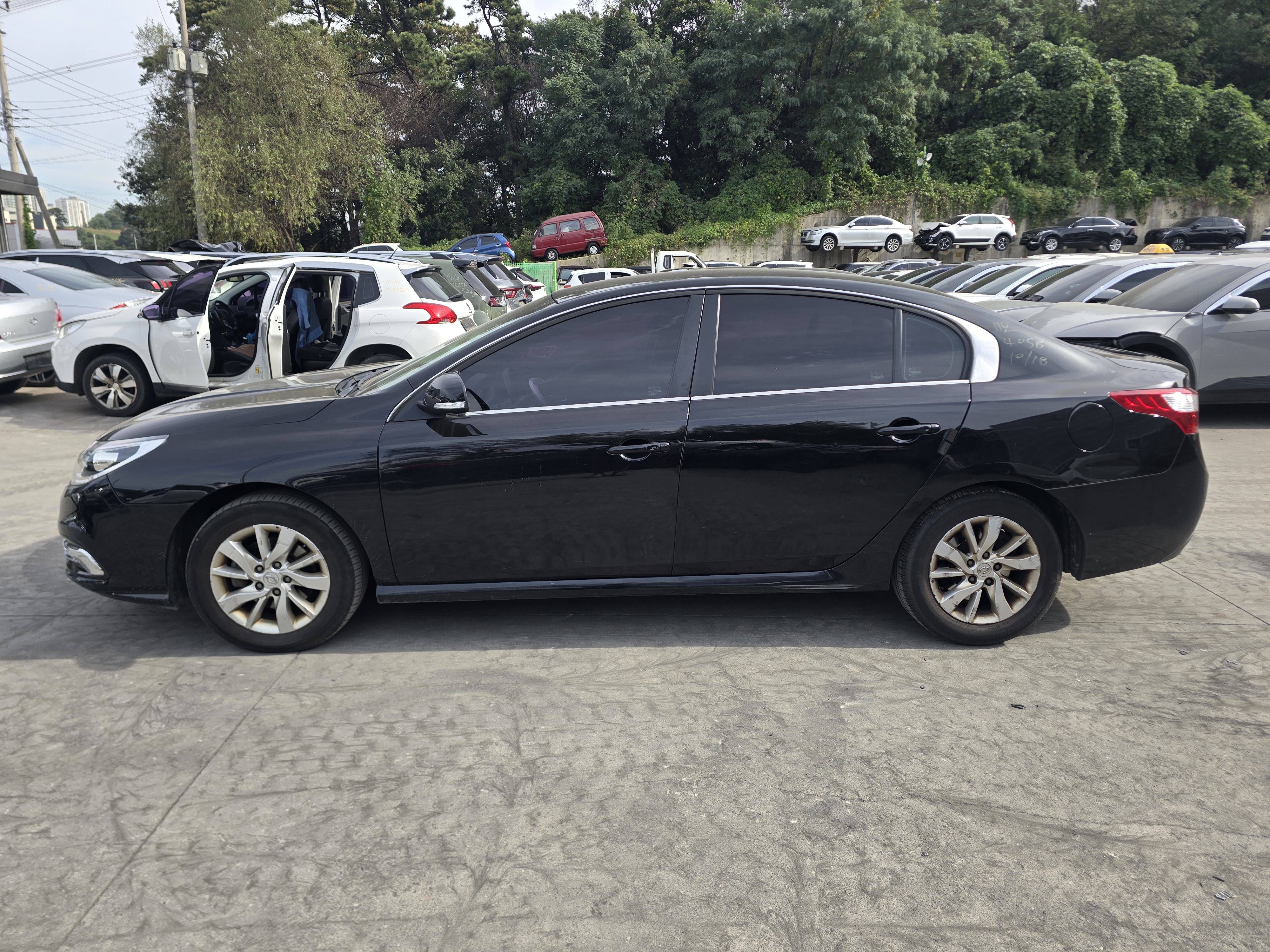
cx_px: 635
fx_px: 844
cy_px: 476
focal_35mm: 23
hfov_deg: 73.9
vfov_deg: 58.9
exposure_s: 1/291
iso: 12
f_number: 1.7
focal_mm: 6.3
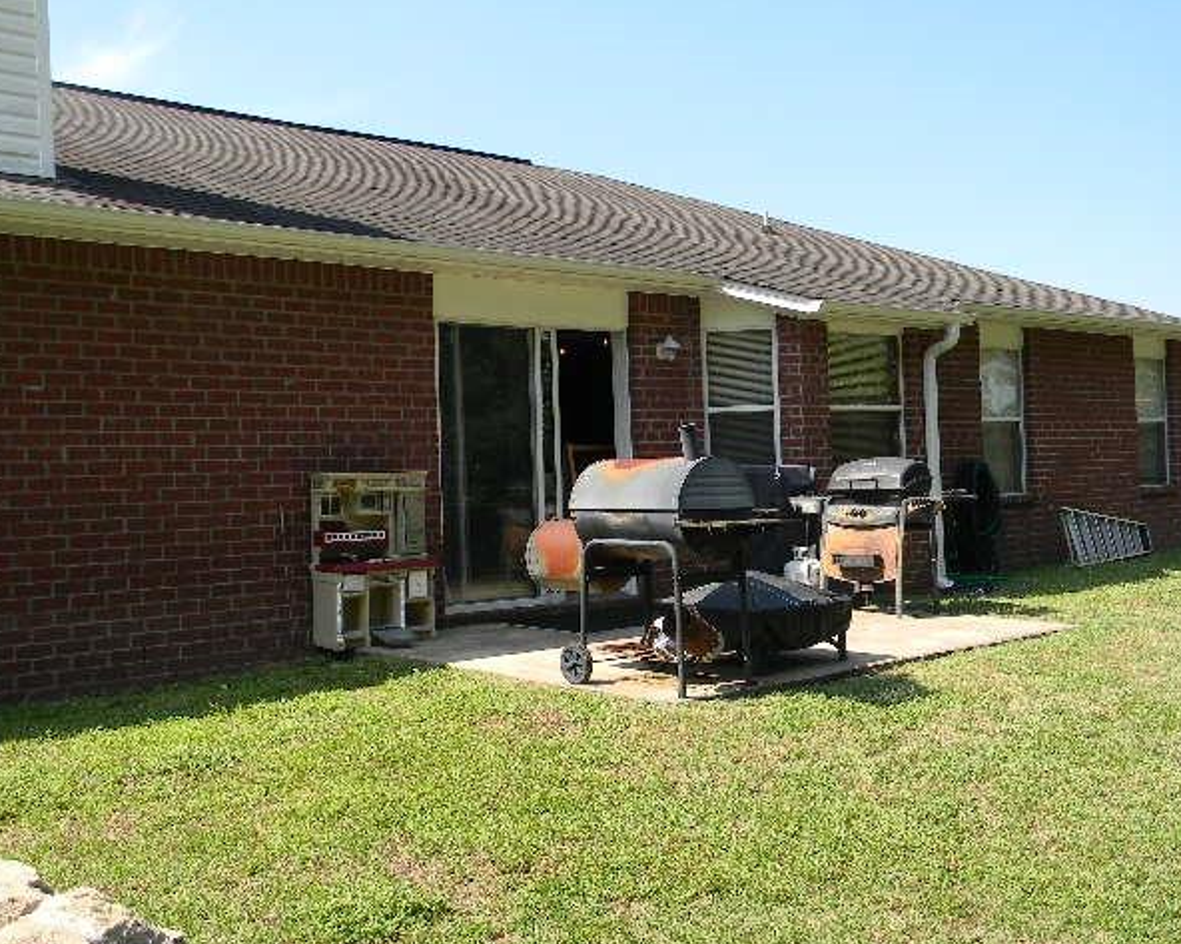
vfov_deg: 39.1
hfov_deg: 48.0
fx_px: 1328
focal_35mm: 38
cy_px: 471
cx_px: 592
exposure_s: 1/327
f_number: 3.7
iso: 80
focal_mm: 6.4
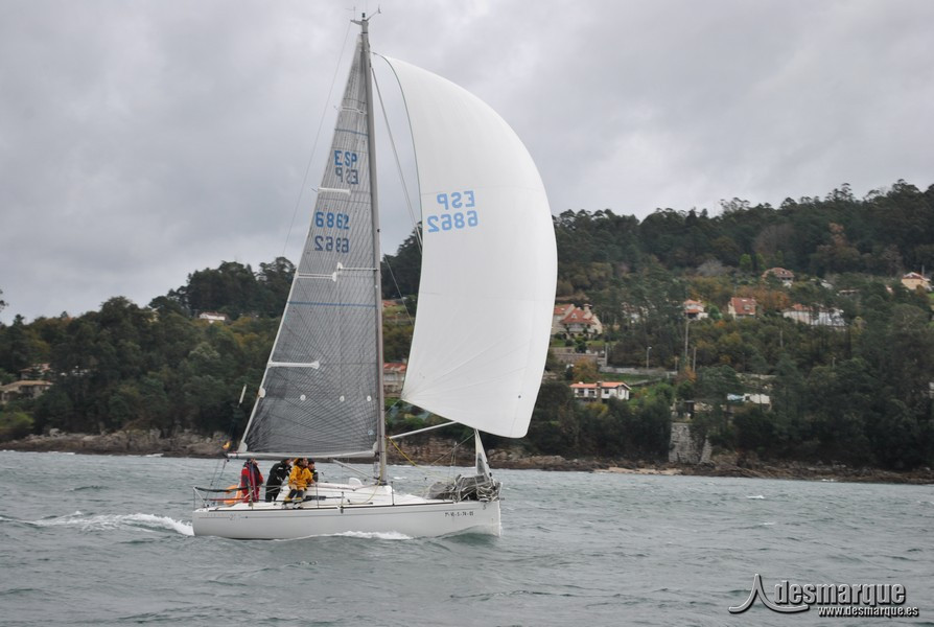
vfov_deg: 16.6
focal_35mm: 82
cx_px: 467
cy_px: 314
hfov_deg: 24.6
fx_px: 2145
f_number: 5.6
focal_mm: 55
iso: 200
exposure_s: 1/80
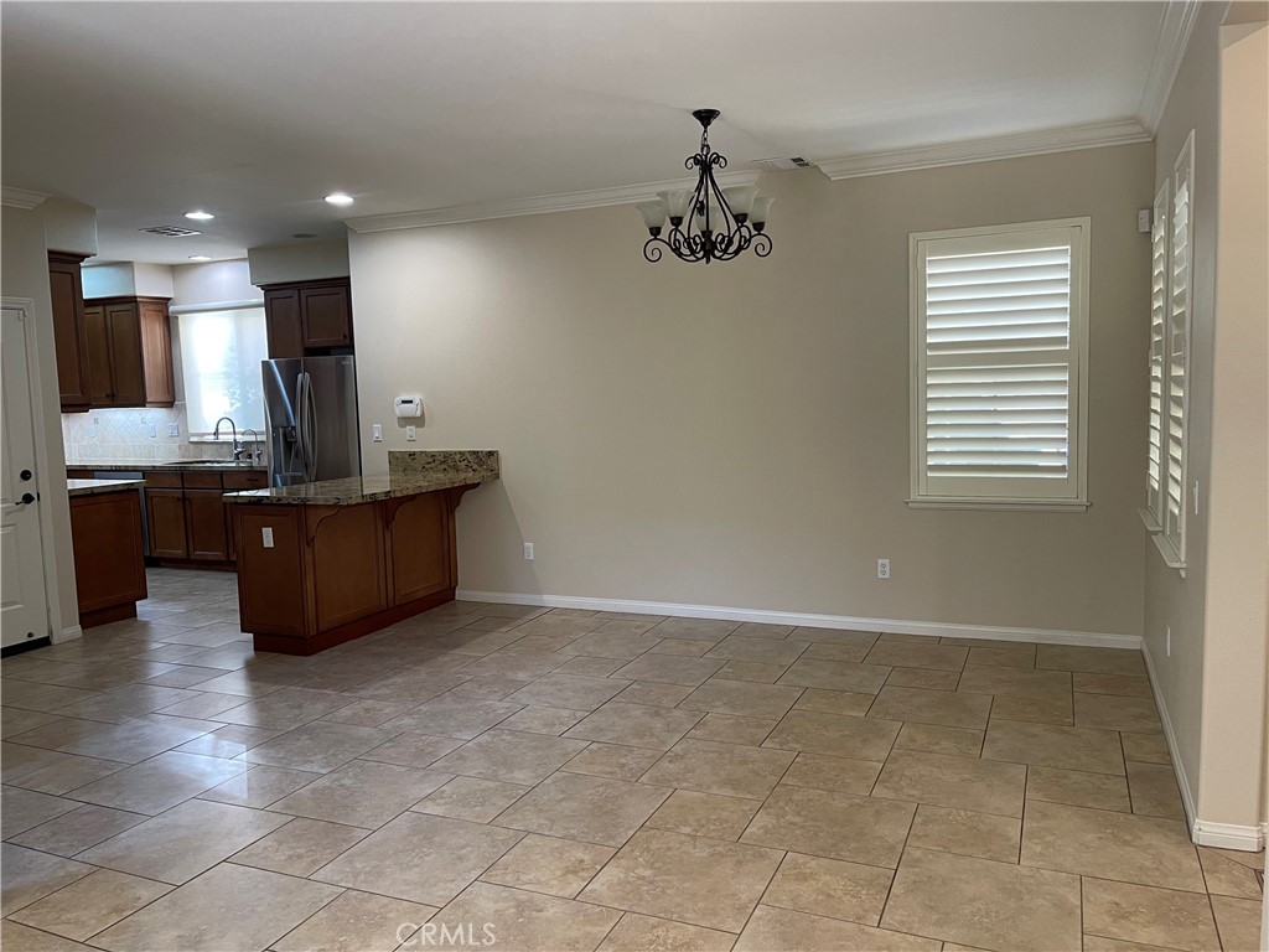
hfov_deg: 69.4
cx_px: 634
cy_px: 476
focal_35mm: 25
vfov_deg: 54.9
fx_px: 916
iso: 100
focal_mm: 5.1
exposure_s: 1/60
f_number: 1.6
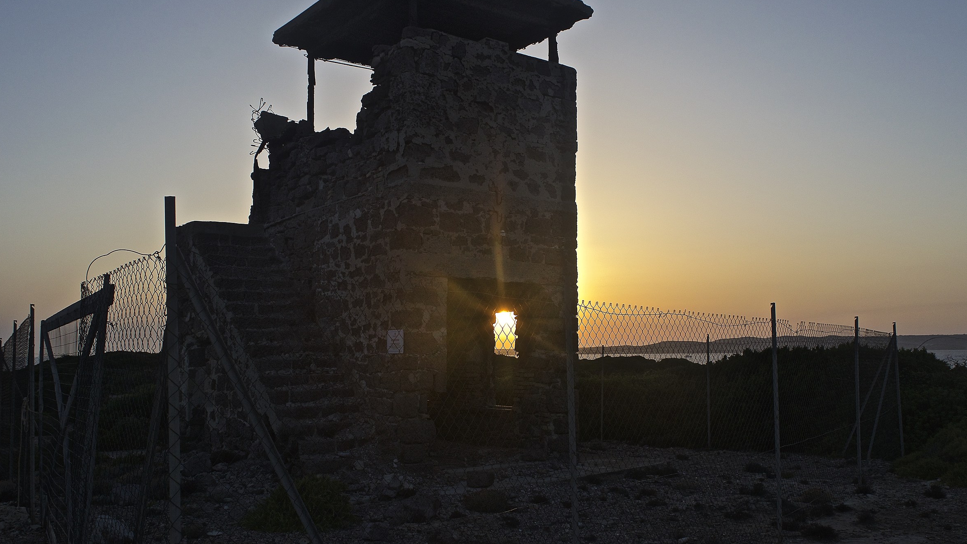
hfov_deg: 58.7
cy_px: 292
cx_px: 486
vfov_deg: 35.1
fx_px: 860
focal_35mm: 34
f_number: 11
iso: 320
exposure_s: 1/500
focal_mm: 21
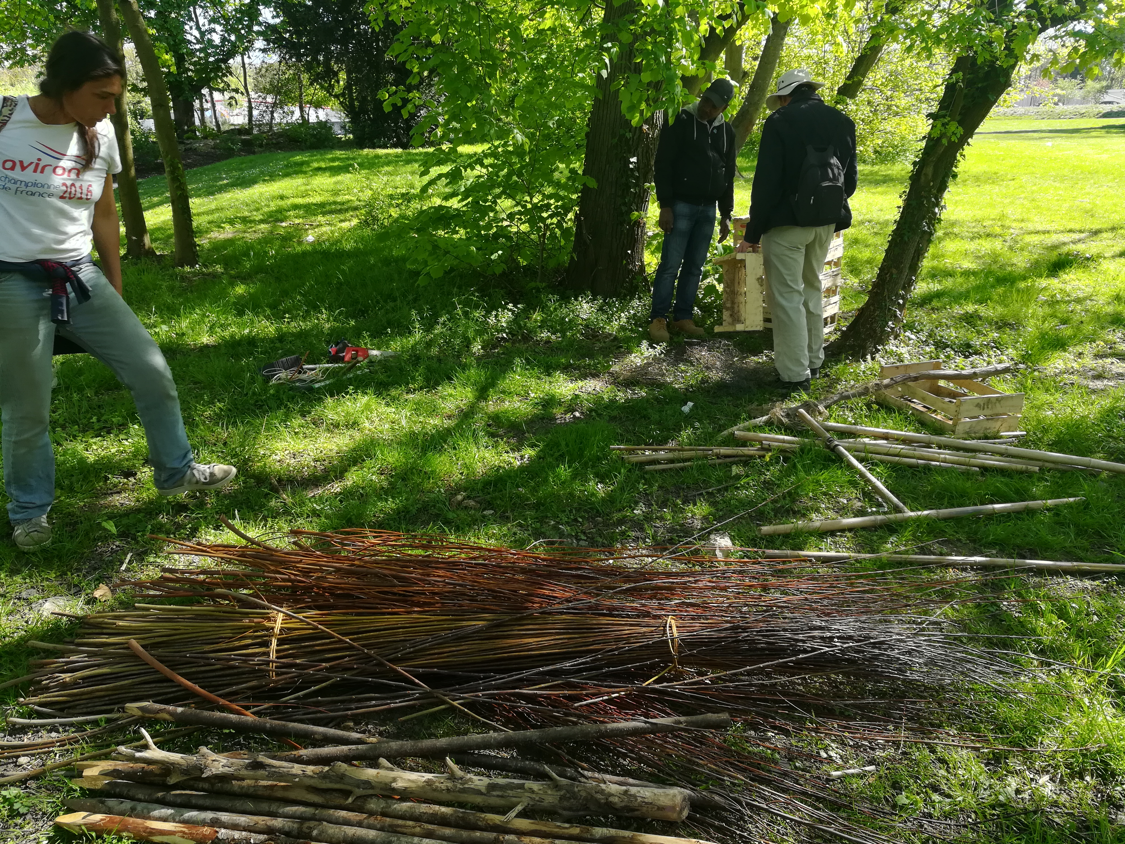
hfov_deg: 67.3
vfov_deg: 53.1
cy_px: 422
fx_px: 845
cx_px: 562
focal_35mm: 26
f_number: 2.2
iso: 50
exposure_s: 1/135
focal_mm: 3.83
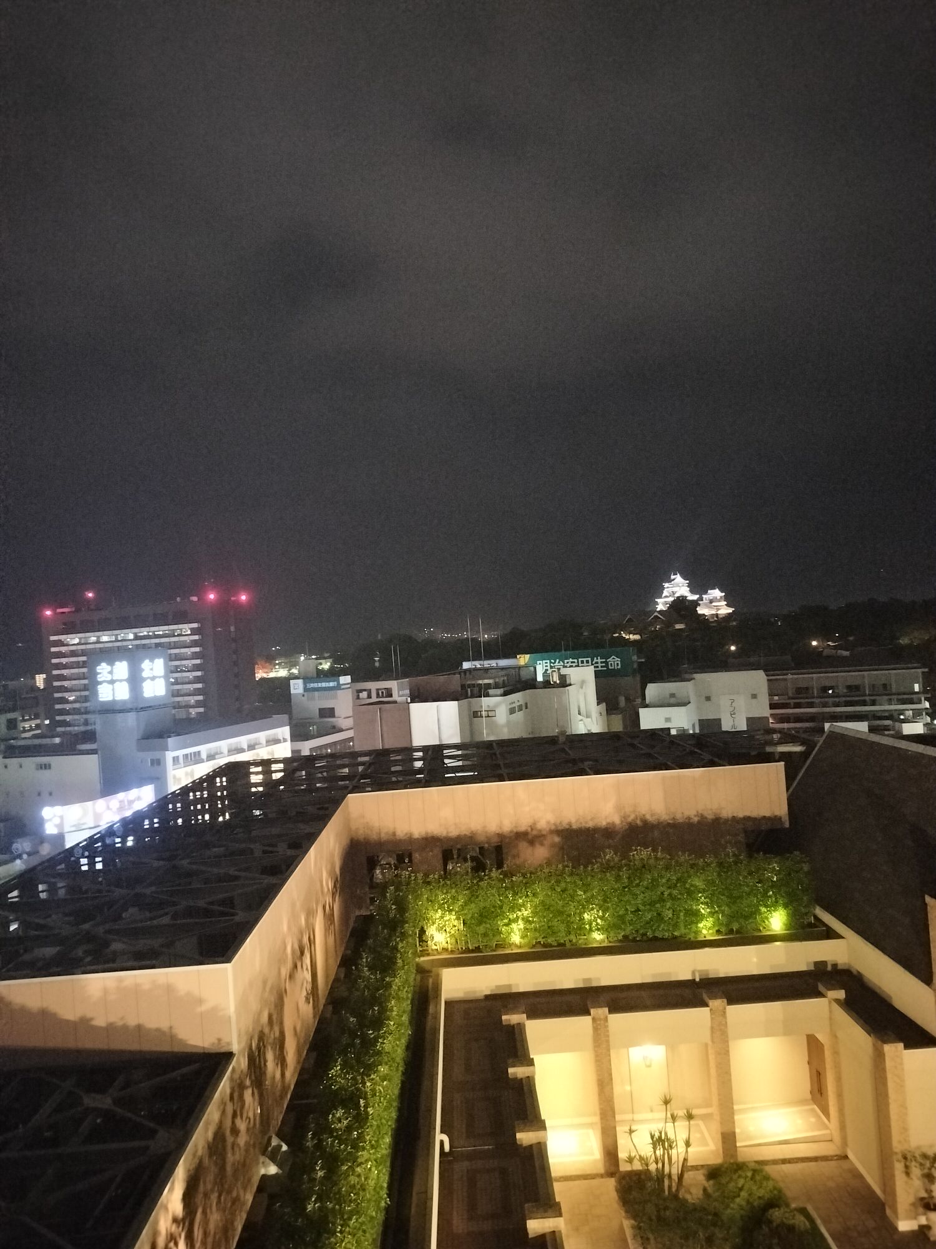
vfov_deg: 71.6
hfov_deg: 56.8
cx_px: 468
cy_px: 624
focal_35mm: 24
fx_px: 865
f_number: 1.7
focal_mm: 5.24
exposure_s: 1/10
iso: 11136
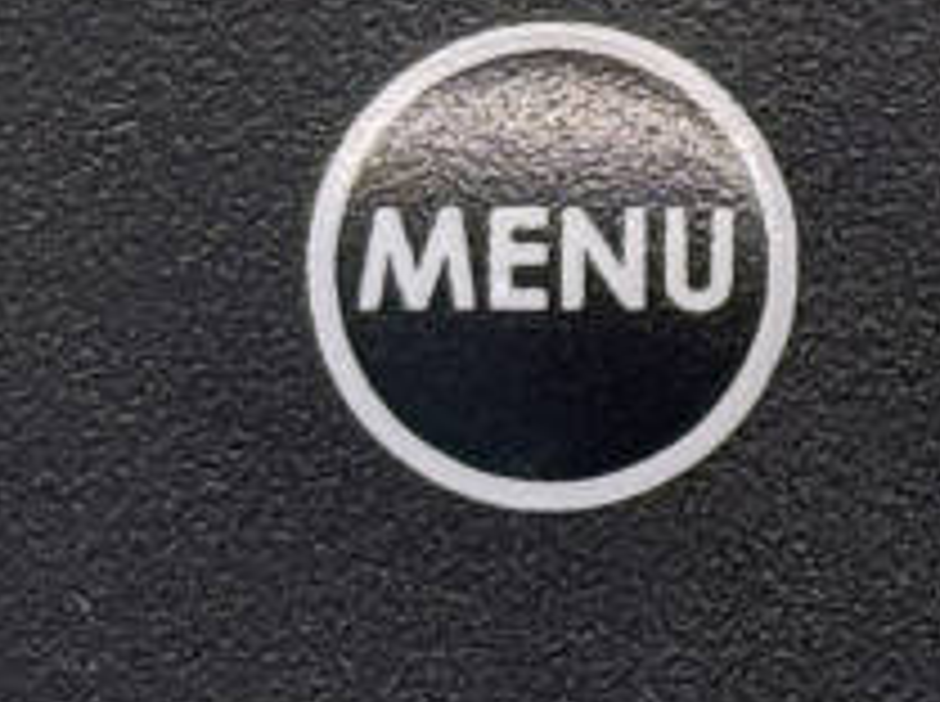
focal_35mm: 230
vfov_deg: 6.3
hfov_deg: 8.2
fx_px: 6235
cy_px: -610
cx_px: 1880
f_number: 1.8
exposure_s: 1/67
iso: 100
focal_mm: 6.8
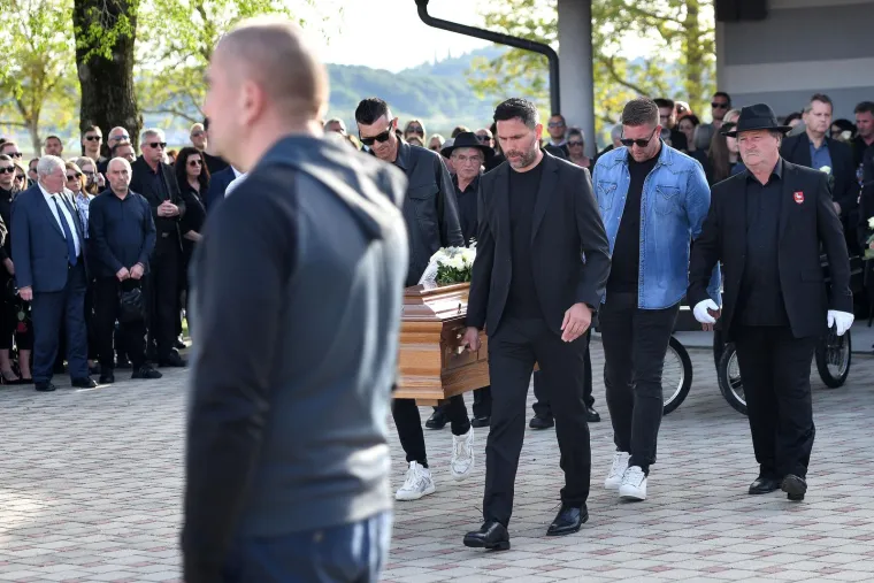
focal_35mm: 80
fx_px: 1942
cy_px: 292
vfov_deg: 17.1
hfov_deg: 25.4
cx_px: 437
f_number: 5
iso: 400
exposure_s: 1/1250
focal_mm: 80
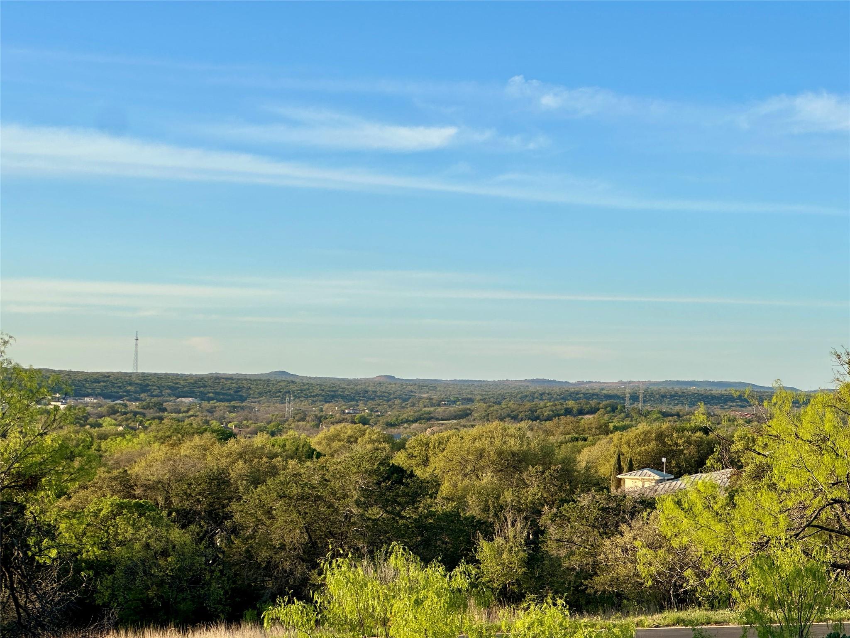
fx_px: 1891
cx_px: 425
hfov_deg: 25.3
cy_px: 319
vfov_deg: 19.1
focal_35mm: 77
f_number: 2.8
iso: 32
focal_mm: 9
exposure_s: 1/444
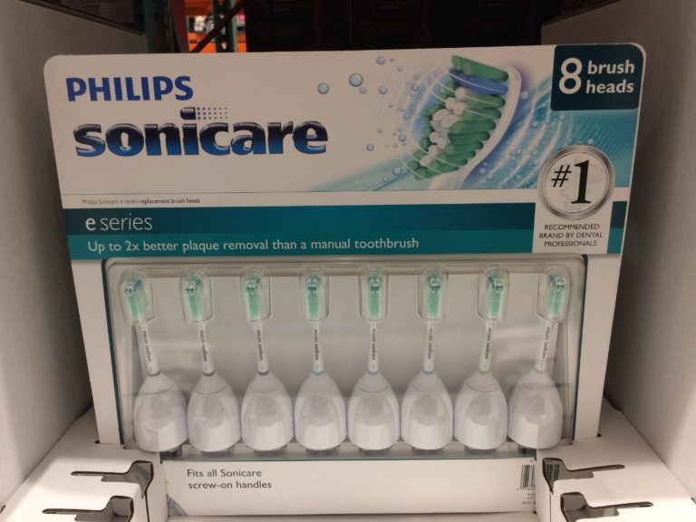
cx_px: 348
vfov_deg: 48.2
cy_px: 261
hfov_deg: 61.7
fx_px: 583
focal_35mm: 29
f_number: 2.2
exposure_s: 1/30
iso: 125
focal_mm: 4.15
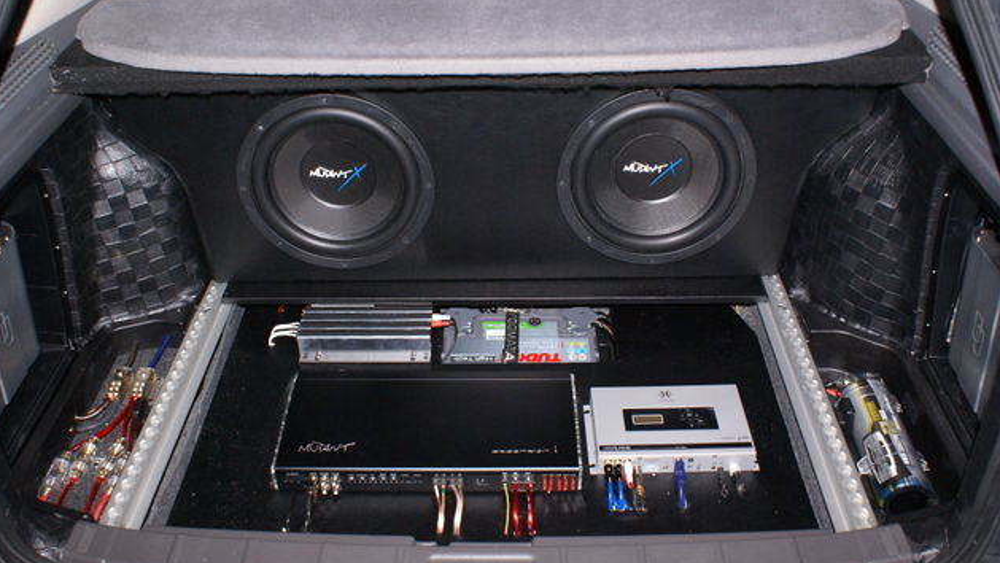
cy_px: 259
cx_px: 493
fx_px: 849
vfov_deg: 36.7
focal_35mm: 32
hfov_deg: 61.0
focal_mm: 20
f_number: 5.6
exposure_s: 1/60
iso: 800
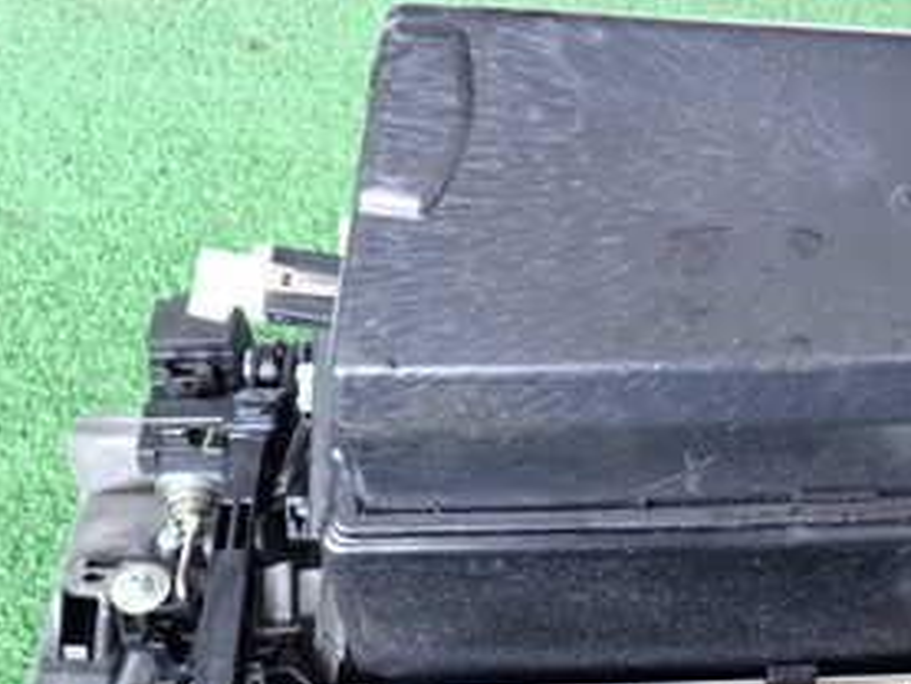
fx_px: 1711
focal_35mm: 65
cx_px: 694
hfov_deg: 29.3
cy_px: 474
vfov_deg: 22.5
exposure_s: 1/30
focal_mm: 5.4
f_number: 2.3
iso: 250
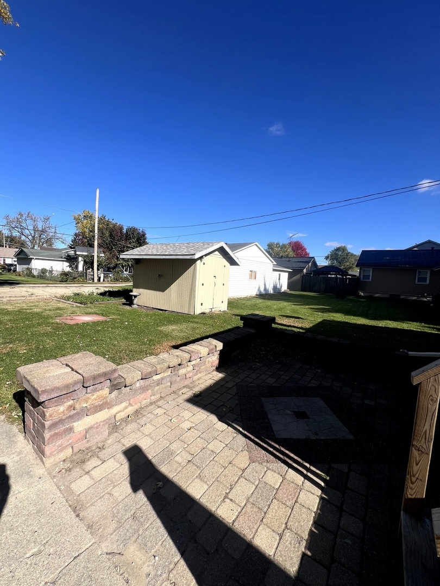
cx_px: 220
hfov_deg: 89.9
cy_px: 293
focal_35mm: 13
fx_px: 220
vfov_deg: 106.2
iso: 32
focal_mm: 1.57
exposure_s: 1/1980
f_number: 1.8
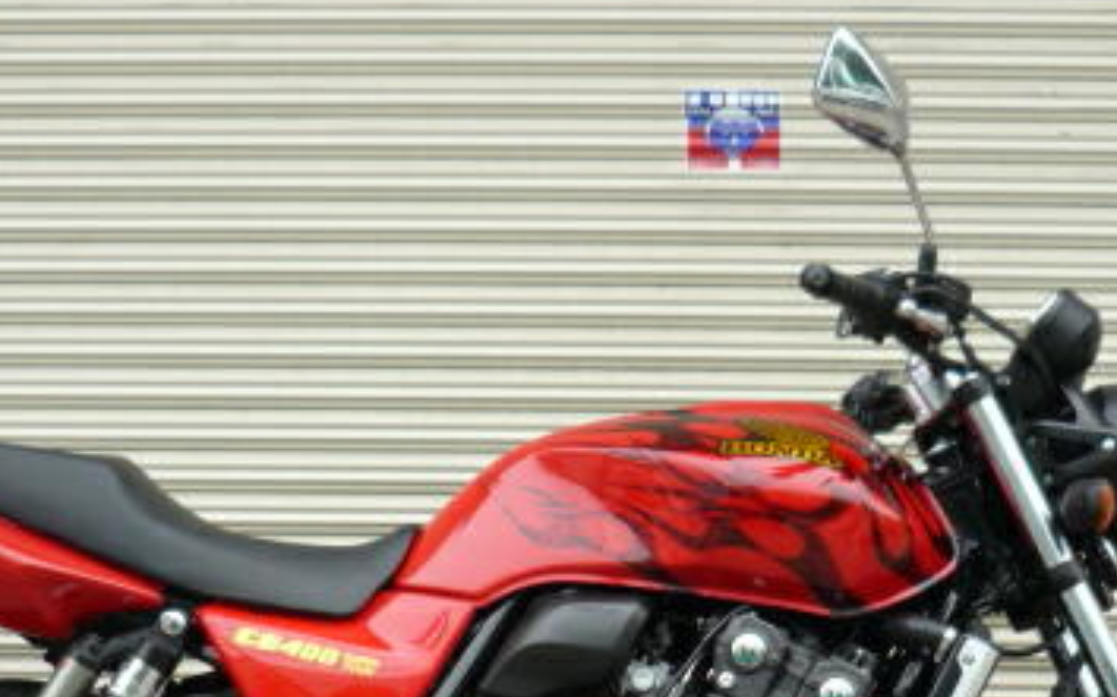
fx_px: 2100
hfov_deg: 29.8
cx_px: 628
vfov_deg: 18.4
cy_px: 688
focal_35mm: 69
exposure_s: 1/400
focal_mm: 5.5
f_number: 2.8
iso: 100
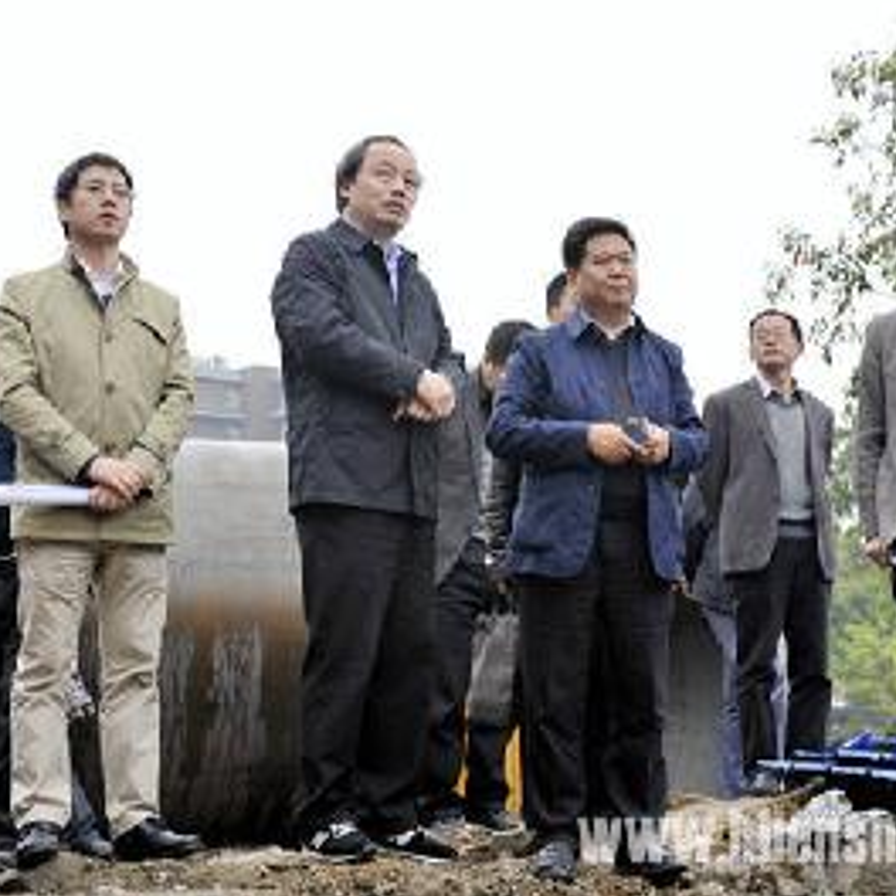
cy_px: 450
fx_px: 2108
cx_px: 441
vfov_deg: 24.0
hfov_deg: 24.0
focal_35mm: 72
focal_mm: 56
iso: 320
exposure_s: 1/125
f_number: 5.6
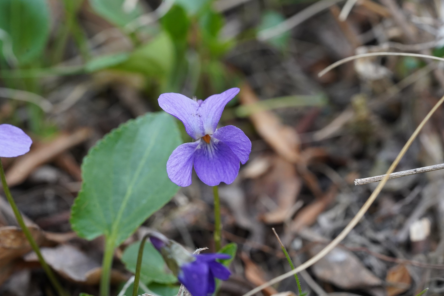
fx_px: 1221
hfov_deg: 20.6
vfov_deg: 13.8
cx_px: 215
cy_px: 149
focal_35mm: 99
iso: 2000
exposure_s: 1/250
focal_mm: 90
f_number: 8
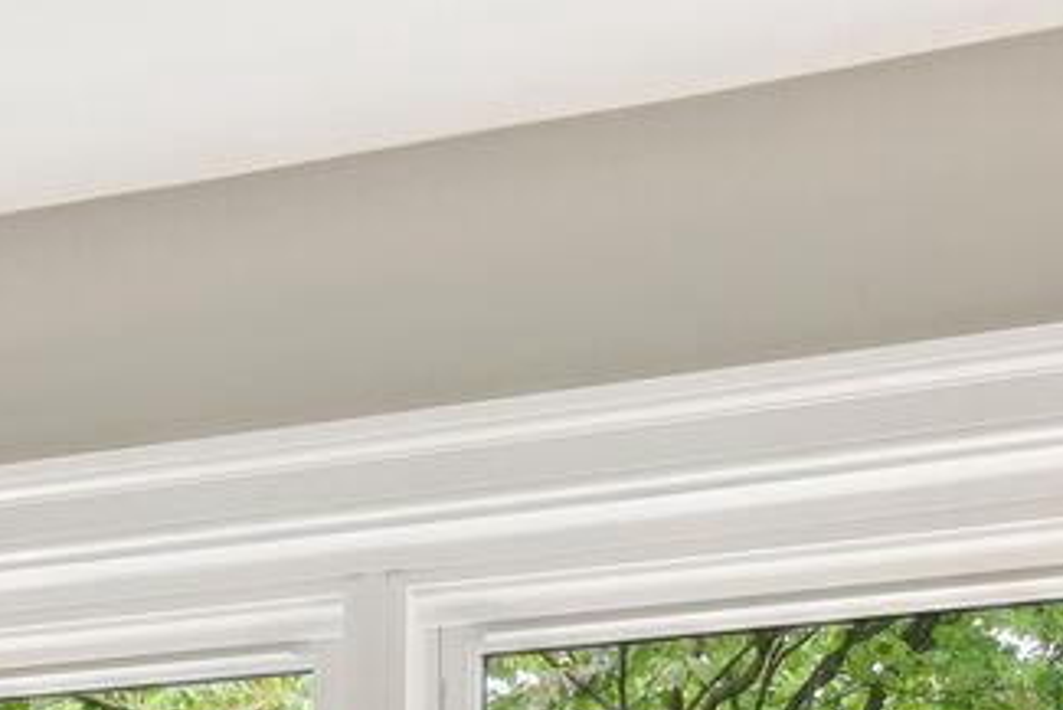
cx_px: 461
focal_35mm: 85
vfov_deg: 14.0
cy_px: 1332
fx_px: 2511
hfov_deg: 23.9
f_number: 8
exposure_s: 1/13
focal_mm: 16
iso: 200
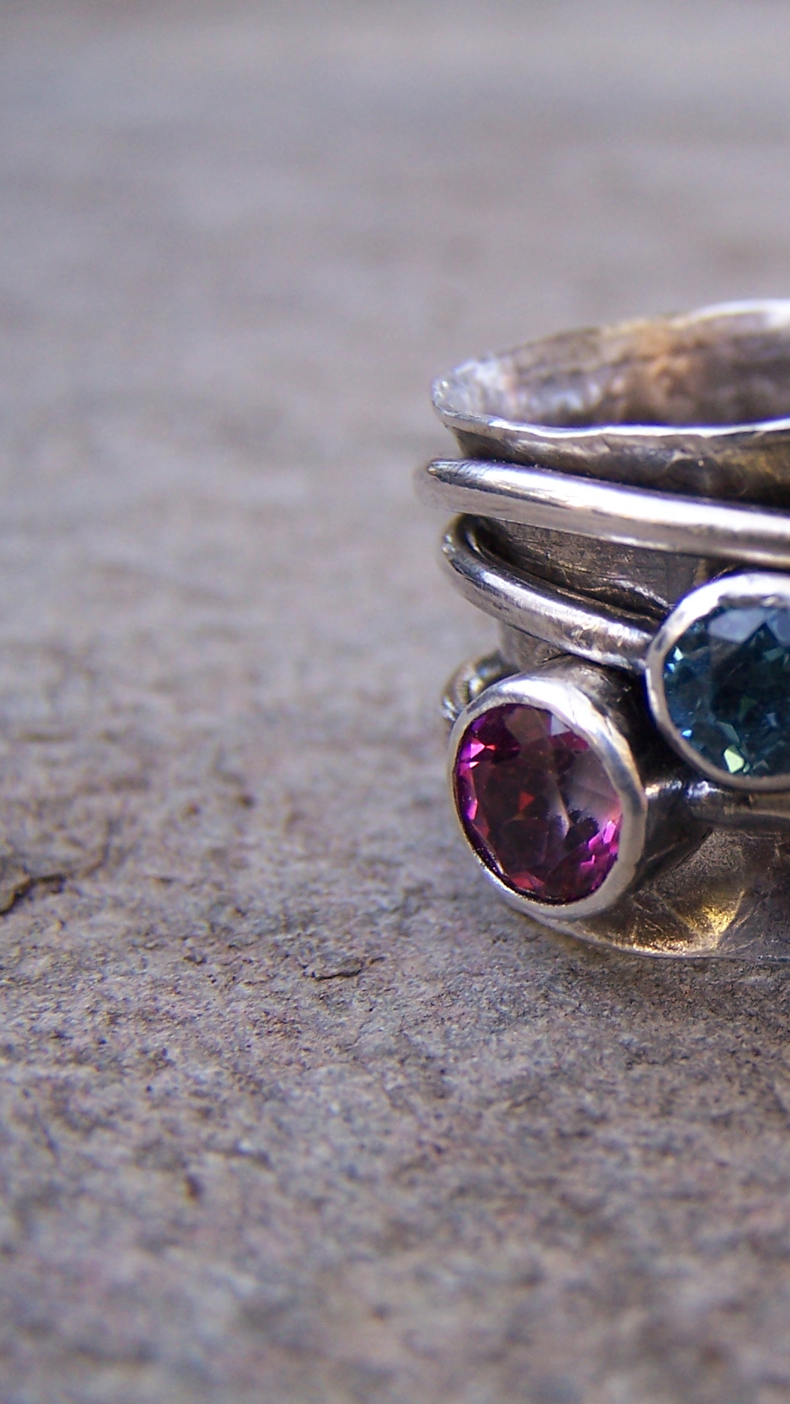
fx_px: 2383
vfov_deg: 32.8
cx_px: 861
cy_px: 692
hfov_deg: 18.2
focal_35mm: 64
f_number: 2.9
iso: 80
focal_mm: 7.1
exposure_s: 1/80
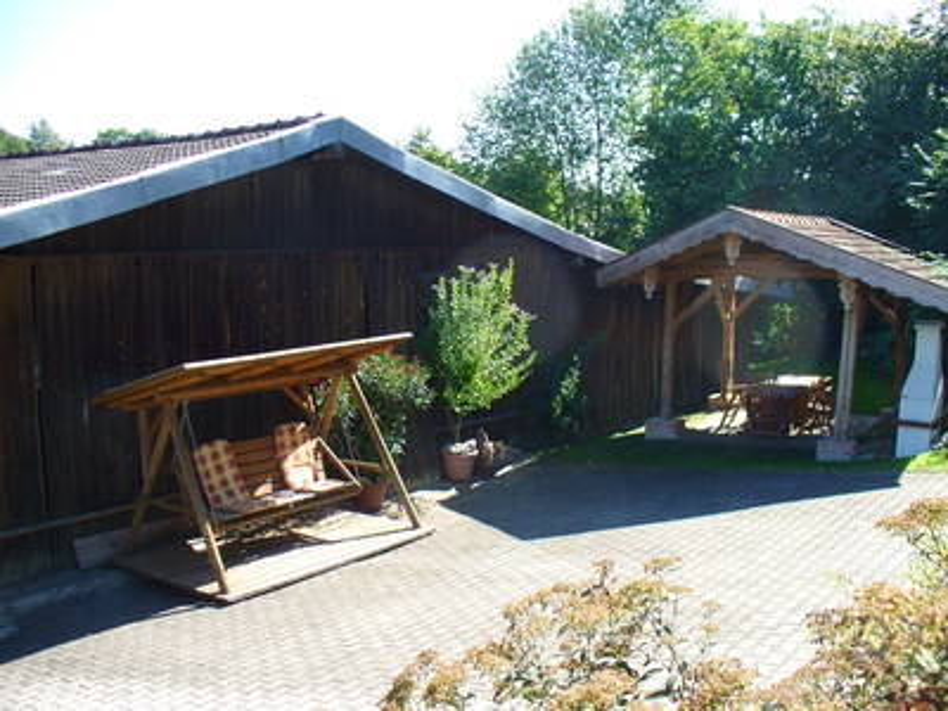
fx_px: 1013
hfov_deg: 50.1
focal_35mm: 37
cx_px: 474
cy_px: 356
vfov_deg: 38.7
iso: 64
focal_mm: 6.1
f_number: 2.8
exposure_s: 1/200
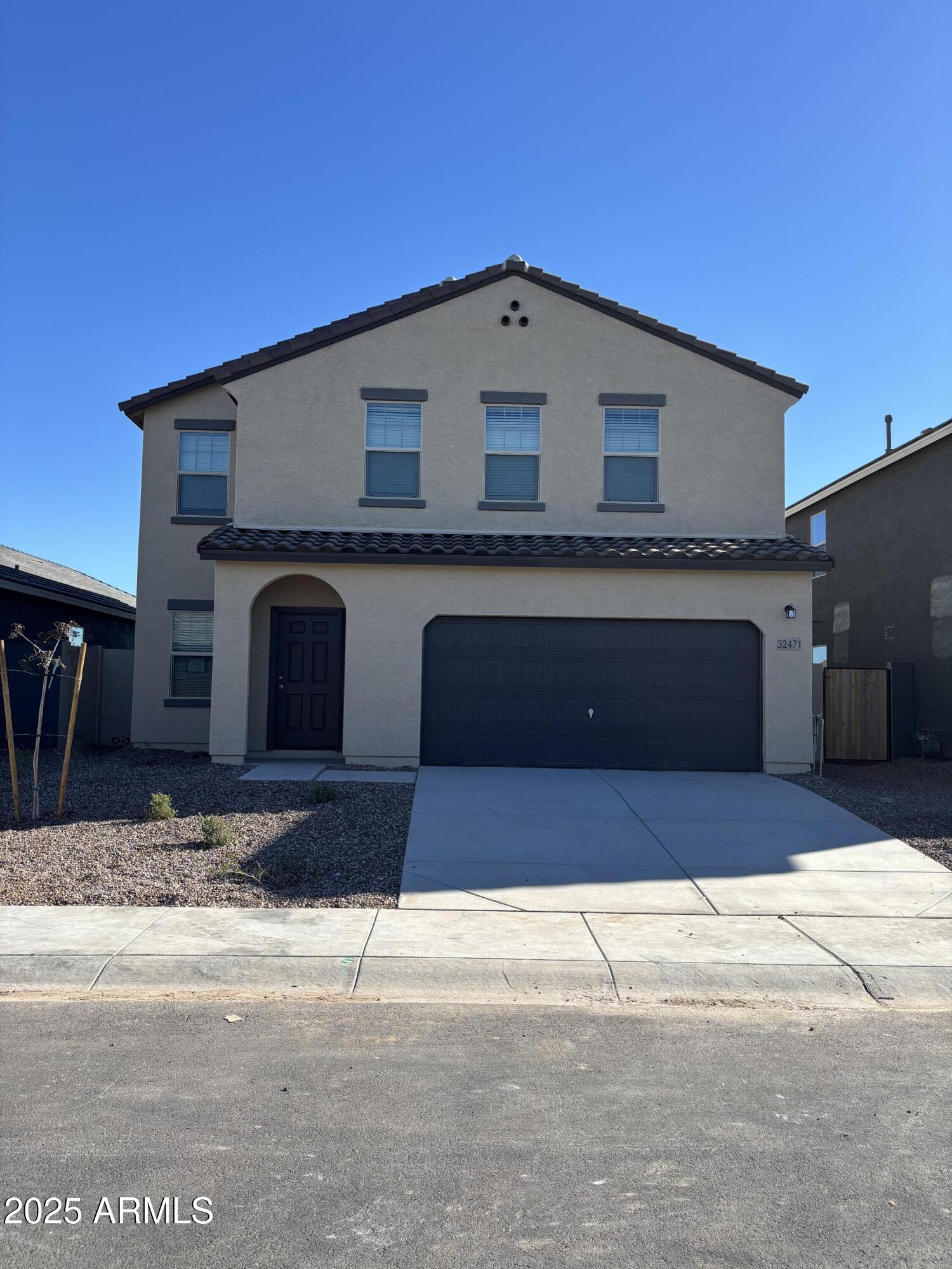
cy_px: 634
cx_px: 476
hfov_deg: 53.1
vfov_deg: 67.3
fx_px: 953
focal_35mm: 26
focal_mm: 5.96
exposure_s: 1/2342
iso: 50
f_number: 1.6
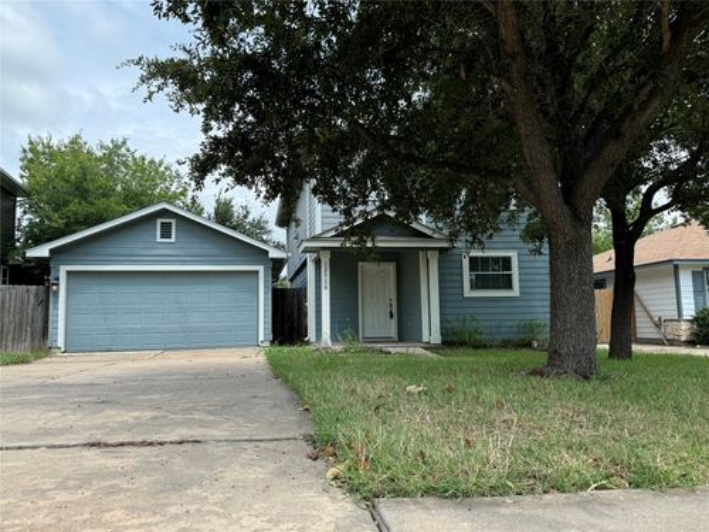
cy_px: 266
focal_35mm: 24
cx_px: 354
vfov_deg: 56.8
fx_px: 492
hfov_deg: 71.6
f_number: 1.78
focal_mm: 6.76
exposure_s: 1/1869
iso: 80
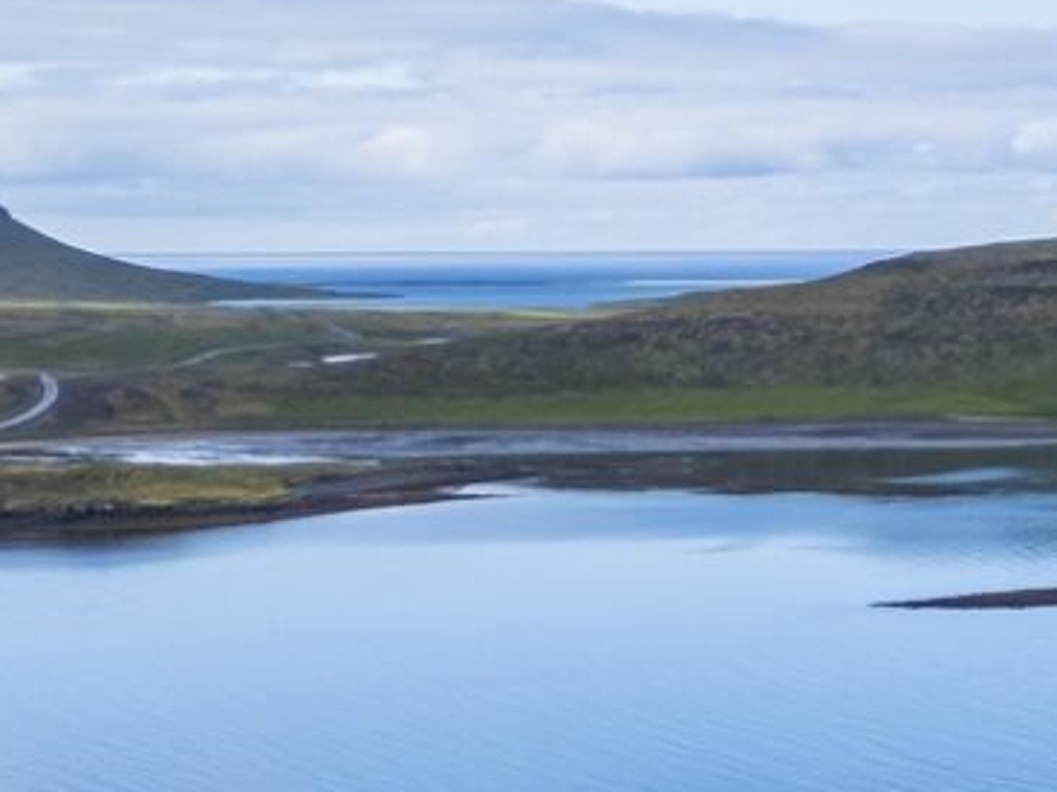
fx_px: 3967
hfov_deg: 13.1
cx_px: 2108
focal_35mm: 130
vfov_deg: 11.4
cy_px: 403
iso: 110
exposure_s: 1/3000
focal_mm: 6.72
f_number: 1.7
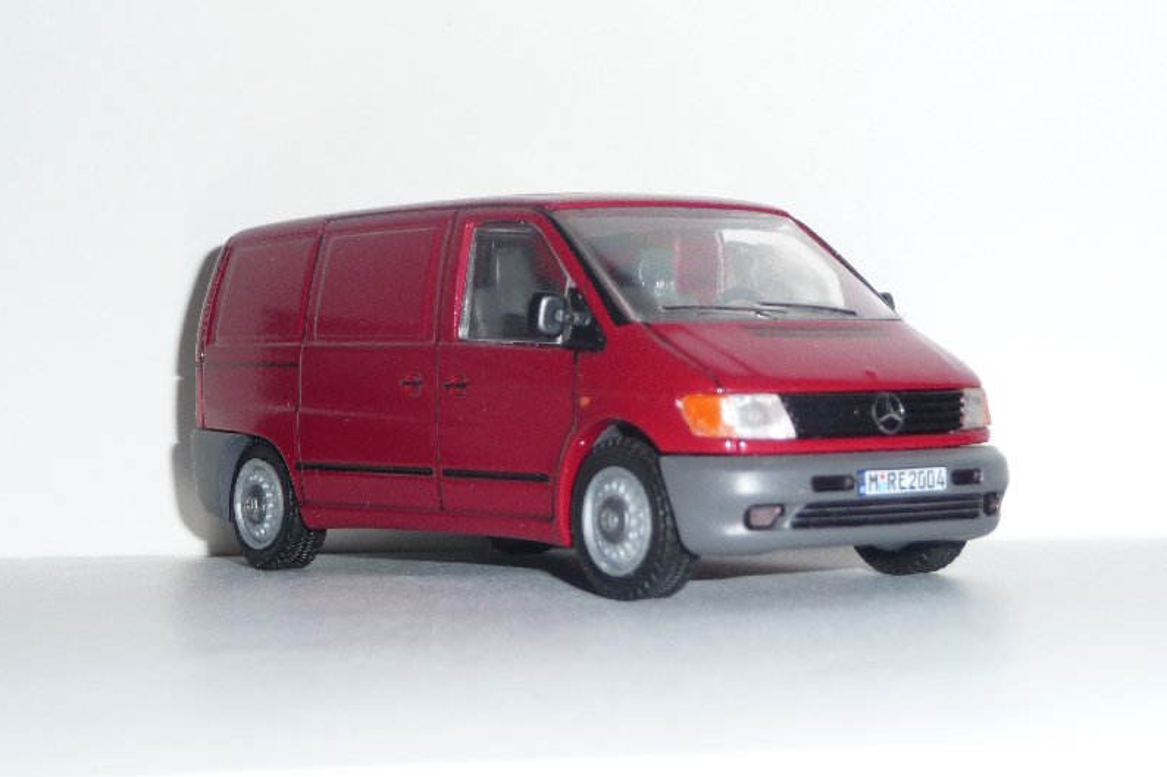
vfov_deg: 15.5
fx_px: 2852
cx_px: 584
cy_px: 370
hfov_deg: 23.1
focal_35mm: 88
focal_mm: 14.2
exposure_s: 1/40
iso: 100
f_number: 4.7
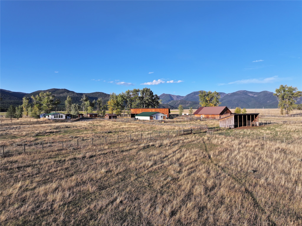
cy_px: 113
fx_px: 209
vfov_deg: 56.8
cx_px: 151
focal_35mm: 24
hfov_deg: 71.6
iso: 100
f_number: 2.8
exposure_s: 1/1000
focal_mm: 12.29
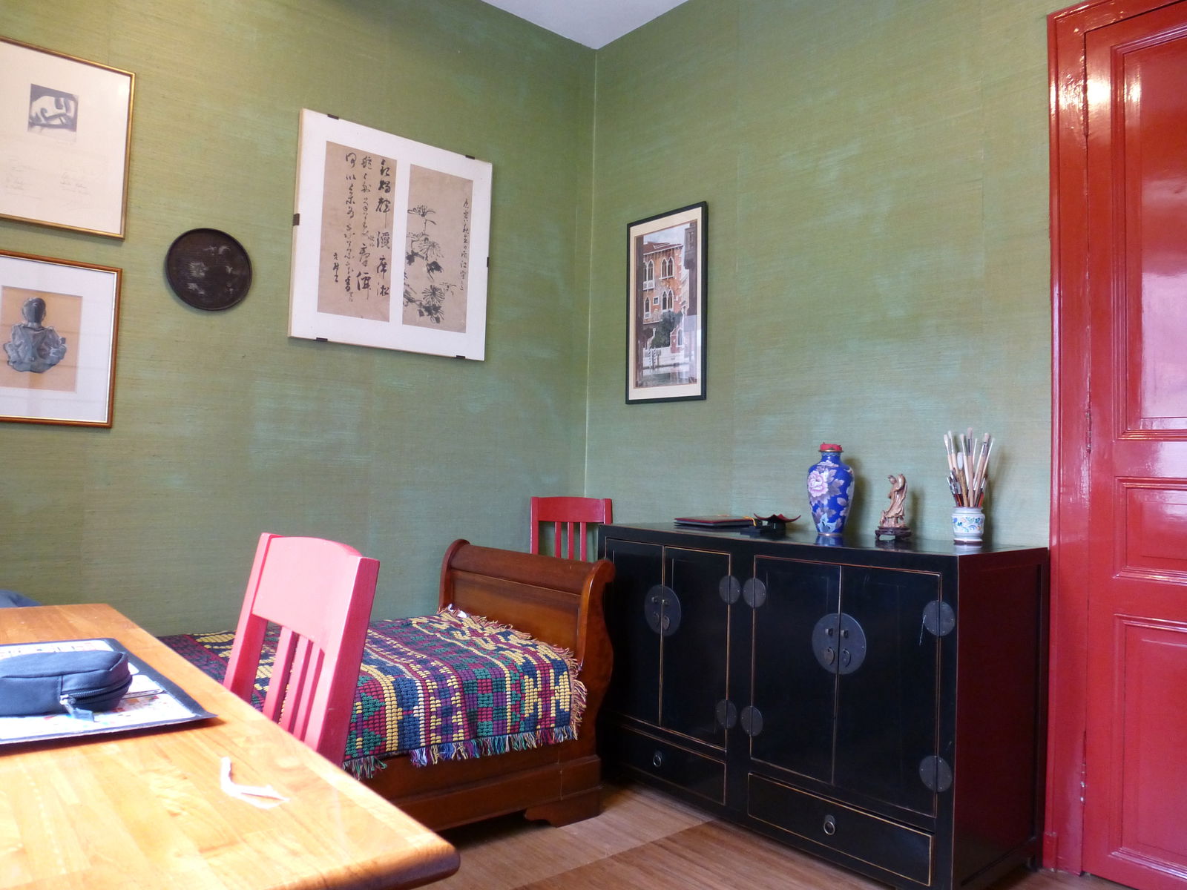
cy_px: 445
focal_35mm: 24
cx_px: 594
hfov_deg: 71.6
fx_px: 823
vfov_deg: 56.8
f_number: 3.3
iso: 400
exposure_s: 1/20
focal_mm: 4.3
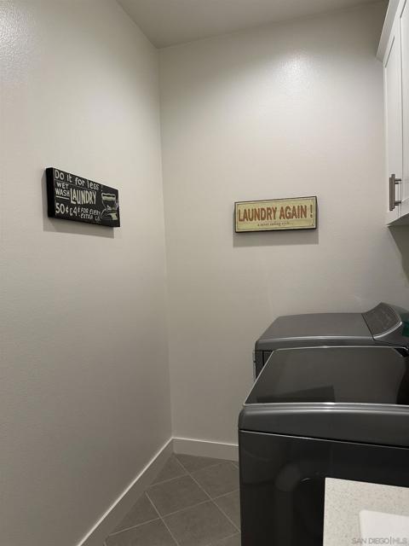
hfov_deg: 56.8
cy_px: 273
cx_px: 204
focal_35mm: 24
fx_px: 378
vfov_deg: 71.6
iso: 160
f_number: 1.78
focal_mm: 6.86
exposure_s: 1/120
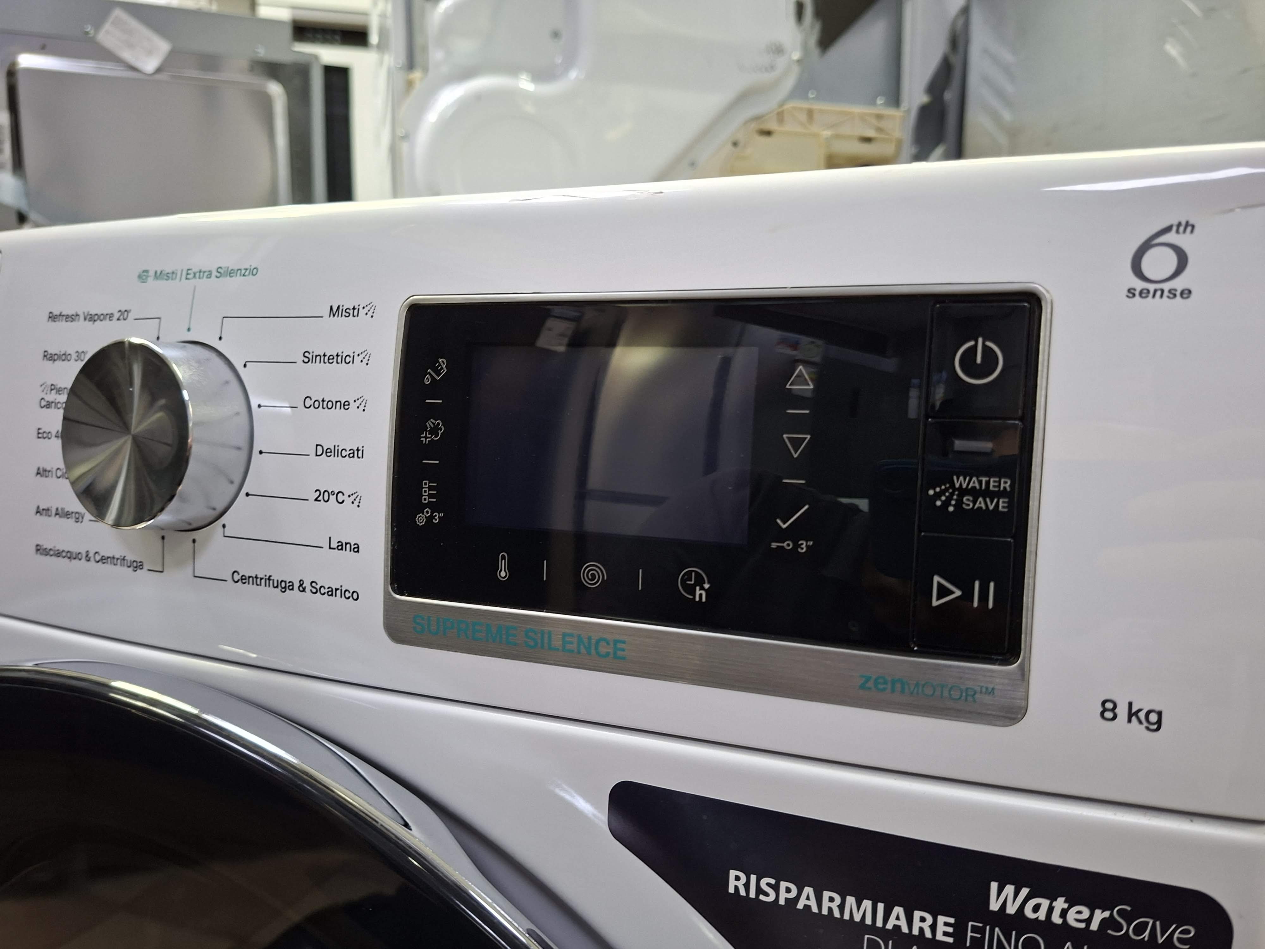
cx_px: 632
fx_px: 841
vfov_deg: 58.9
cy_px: 474
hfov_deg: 73.9
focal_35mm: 23
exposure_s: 1/40
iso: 250
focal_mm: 5.54
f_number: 1.8
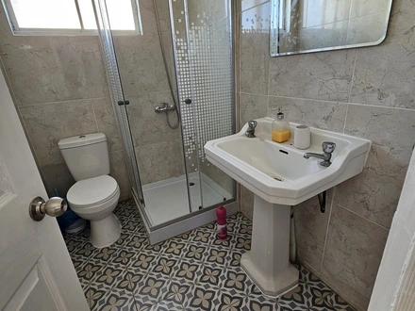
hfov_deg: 106.2
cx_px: 208
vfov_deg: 89.9
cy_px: 156
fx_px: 156
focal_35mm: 13
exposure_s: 1/71
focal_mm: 2.2
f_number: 2.2
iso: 100
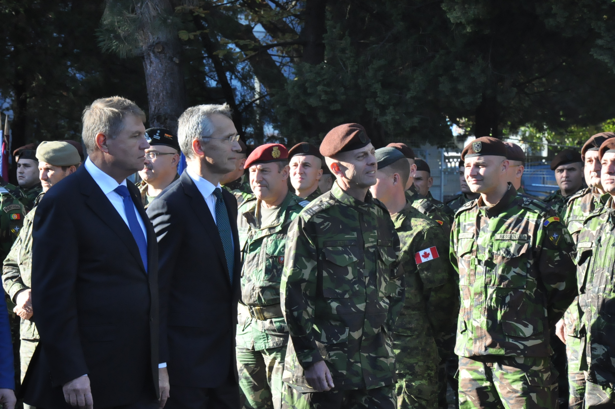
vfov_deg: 8.7
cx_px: 308
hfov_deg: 13.1
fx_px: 2687
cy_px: 204
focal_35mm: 158
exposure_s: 1/400
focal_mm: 105
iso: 1600
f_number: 10
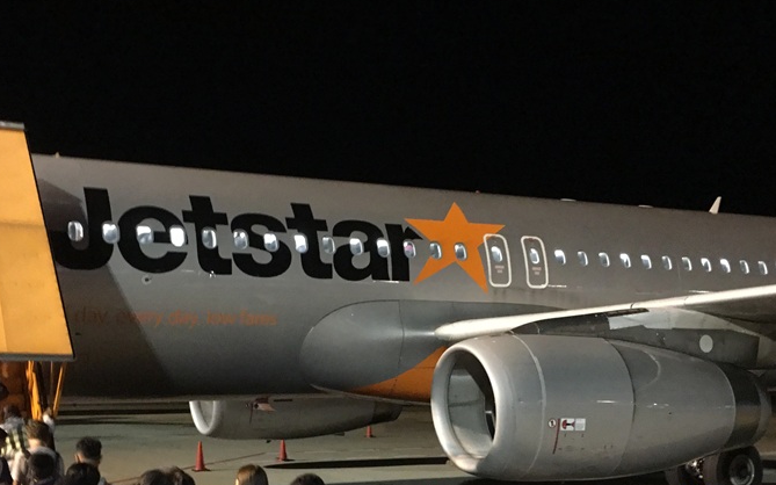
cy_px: 326
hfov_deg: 41.0
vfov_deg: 26.2
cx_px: 367
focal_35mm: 49
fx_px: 1036
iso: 125
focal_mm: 4.15
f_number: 2.2
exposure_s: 1/4
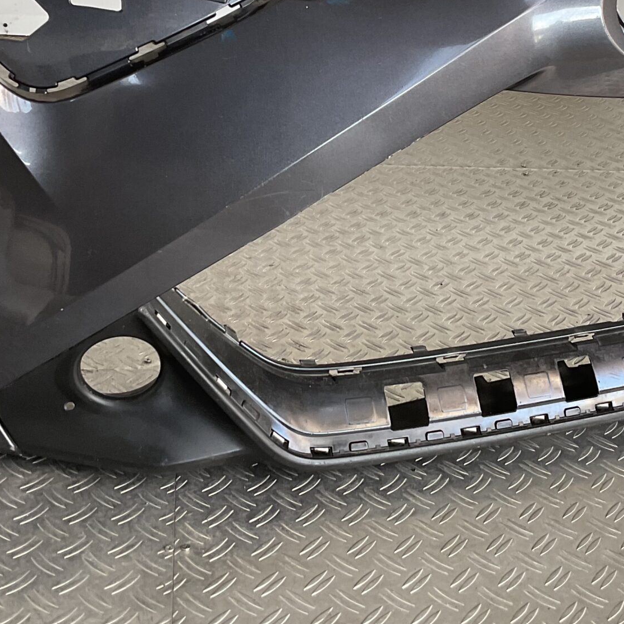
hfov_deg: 29.0
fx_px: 1203
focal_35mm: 59
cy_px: 159
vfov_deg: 28.7
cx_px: 366
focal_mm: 3
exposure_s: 1/50
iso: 40
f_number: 1.8
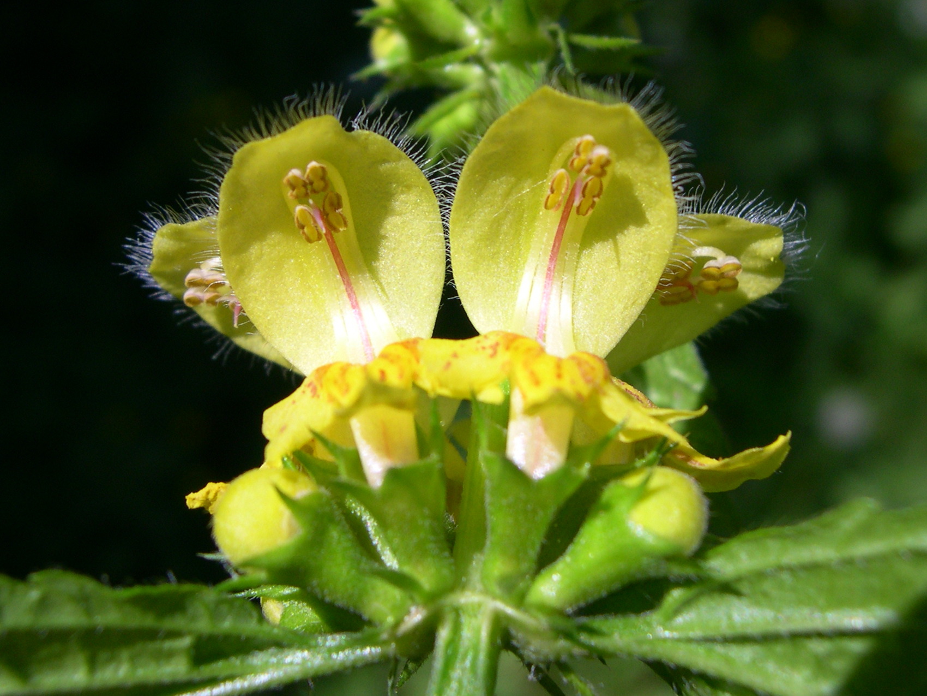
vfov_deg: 37.7
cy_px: 348
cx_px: 464
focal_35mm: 38
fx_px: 1018
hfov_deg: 49.0
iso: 100
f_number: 7.6
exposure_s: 1/229
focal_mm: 8
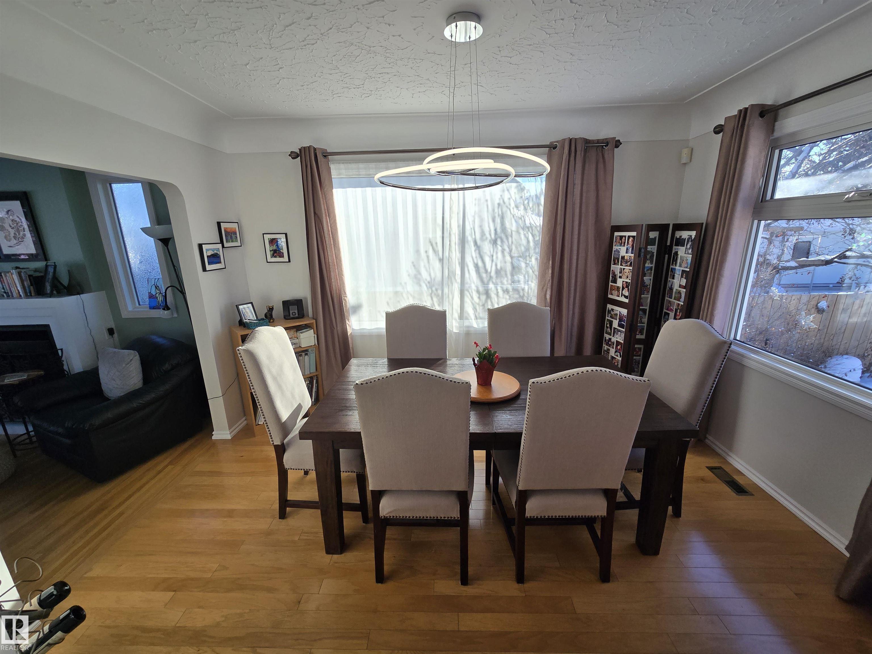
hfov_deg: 106.2
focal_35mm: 13
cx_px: 436
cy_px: 327
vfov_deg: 89.9
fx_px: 327
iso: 50
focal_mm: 2.2
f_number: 2.2
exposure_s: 1/326
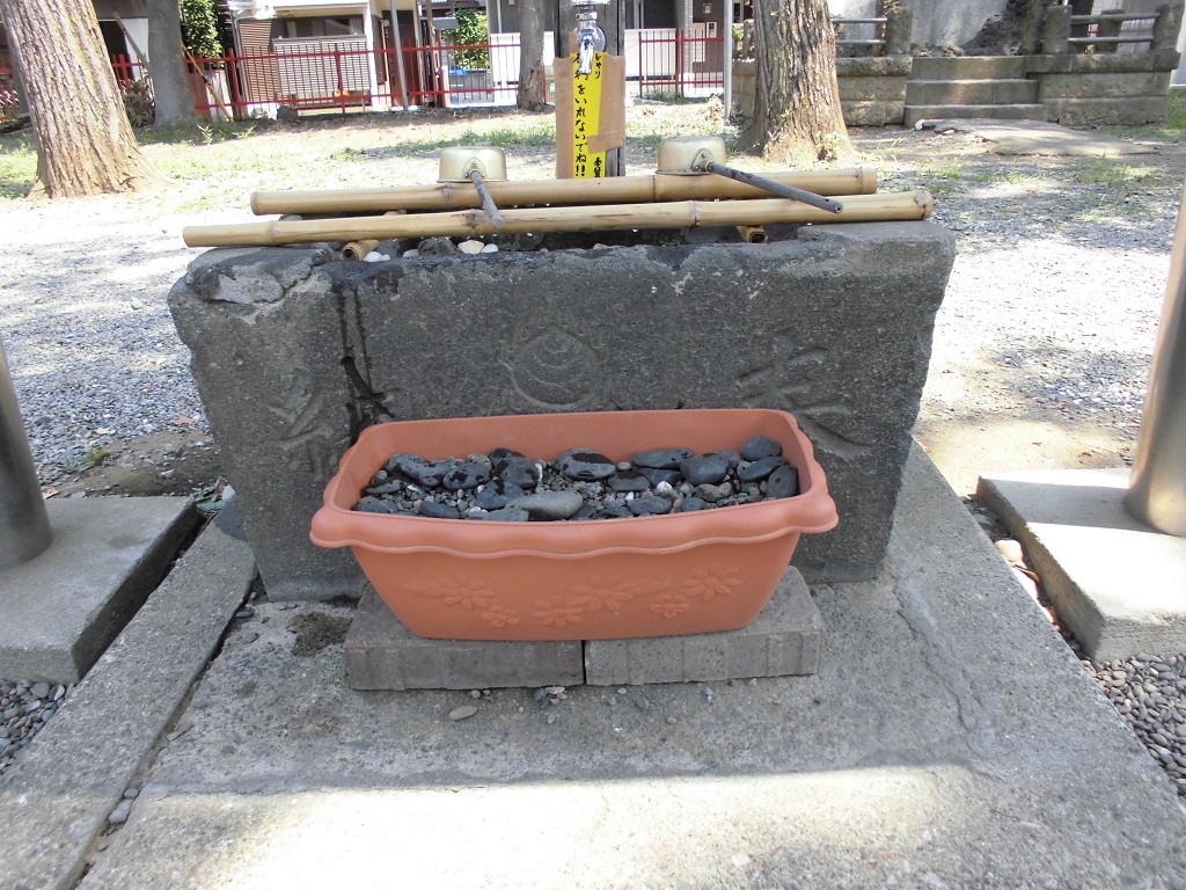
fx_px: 891
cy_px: 445
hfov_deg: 67.3
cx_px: 593
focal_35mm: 26
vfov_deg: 53.1
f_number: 3.5
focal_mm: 4.6
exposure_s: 1/100
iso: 100
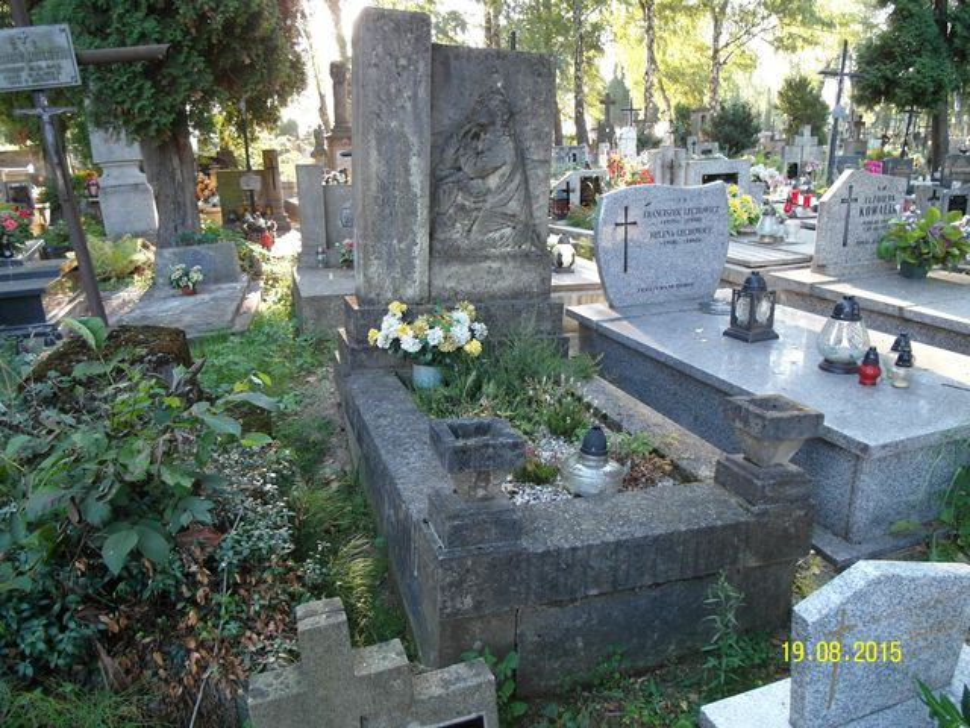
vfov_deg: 56.8
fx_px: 673
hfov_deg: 71.6
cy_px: 364
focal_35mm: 24
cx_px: 485
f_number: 2.5
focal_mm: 5.2
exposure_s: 1/45
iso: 100
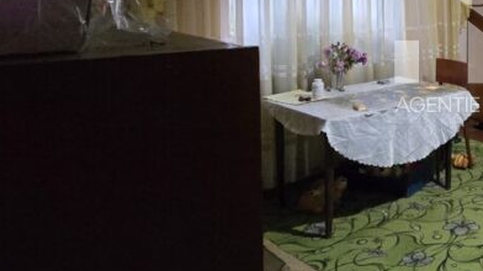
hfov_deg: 44.1
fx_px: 474
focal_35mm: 37
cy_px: 22
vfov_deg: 30.4
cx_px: 506
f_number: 2.2
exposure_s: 1/50
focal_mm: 2.2
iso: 1250
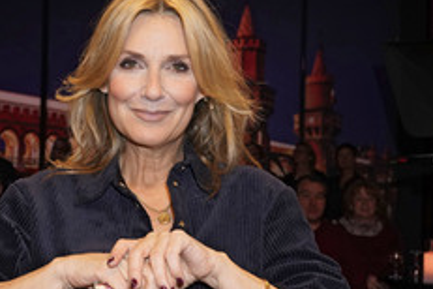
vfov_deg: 17.4
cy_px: 201
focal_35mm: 78
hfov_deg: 25.9
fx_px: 938
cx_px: 149
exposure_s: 1/60
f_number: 8
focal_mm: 40
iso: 1250
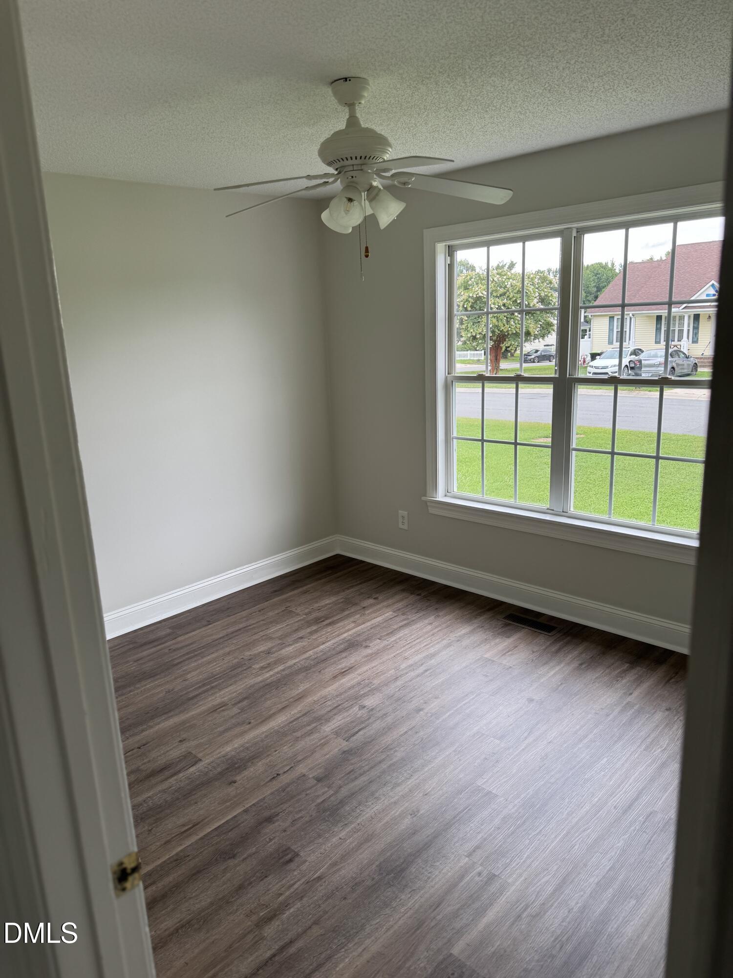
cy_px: 489
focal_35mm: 24
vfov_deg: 71.6
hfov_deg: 56.8
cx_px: 366
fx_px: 678
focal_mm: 6.76
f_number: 1.78
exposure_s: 1/125
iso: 64
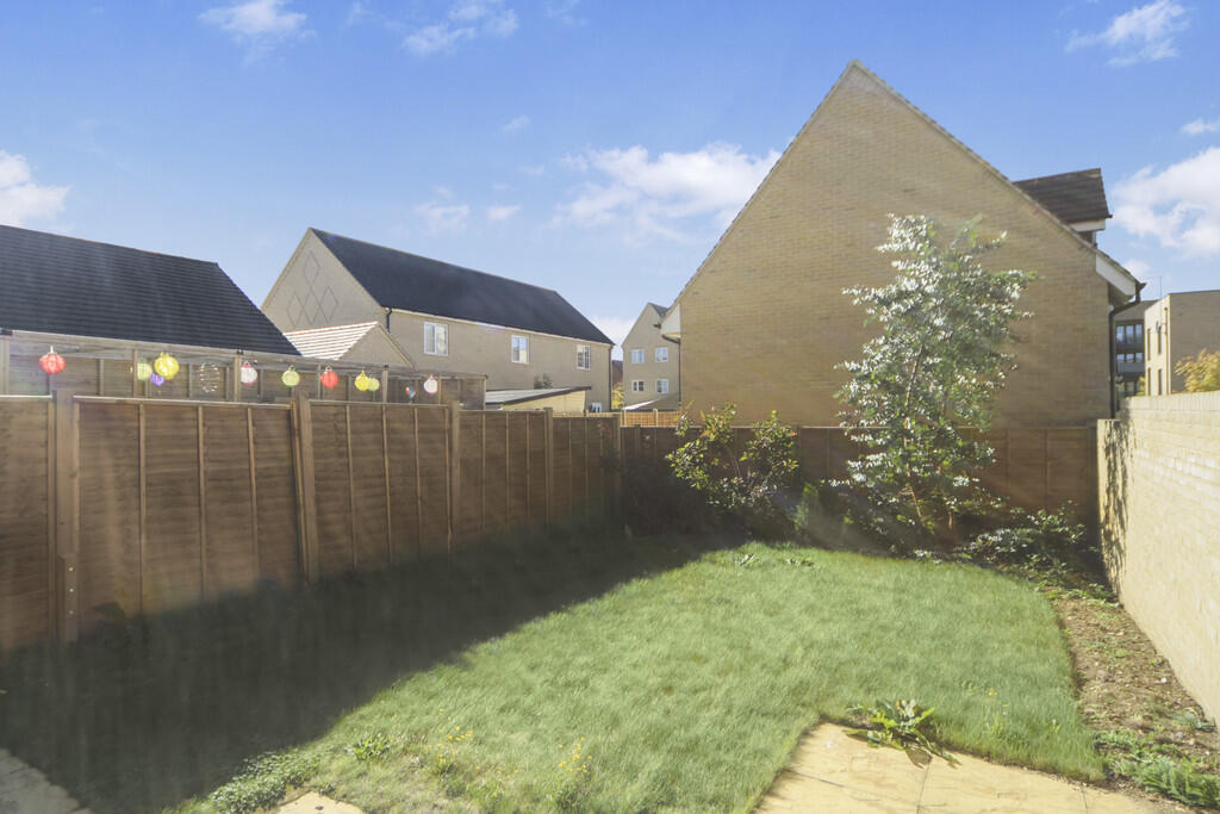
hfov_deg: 90.0
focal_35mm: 18
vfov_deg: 67.4
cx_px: 610
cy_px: 407
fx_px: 610
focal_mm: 12
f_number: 4.5
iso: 100
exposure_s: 1/500
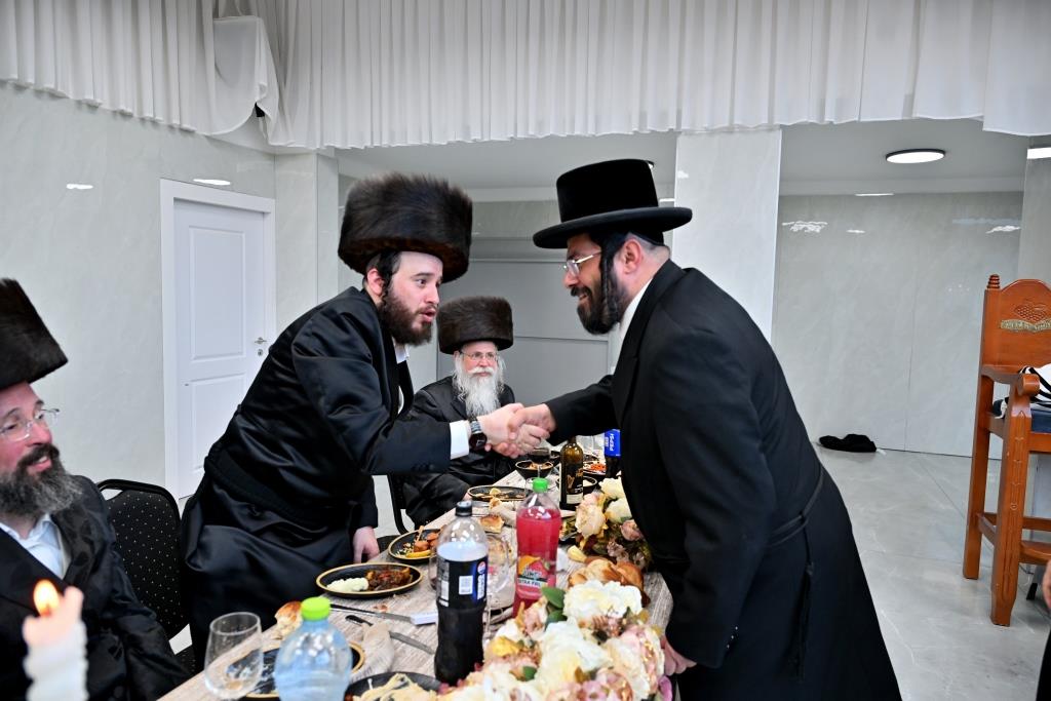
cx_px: 526
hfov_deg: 73.7
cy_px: 350
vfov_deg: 53.1
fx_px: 701
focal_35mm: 24
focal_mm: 24
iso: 500
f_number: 4
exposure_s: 1/250
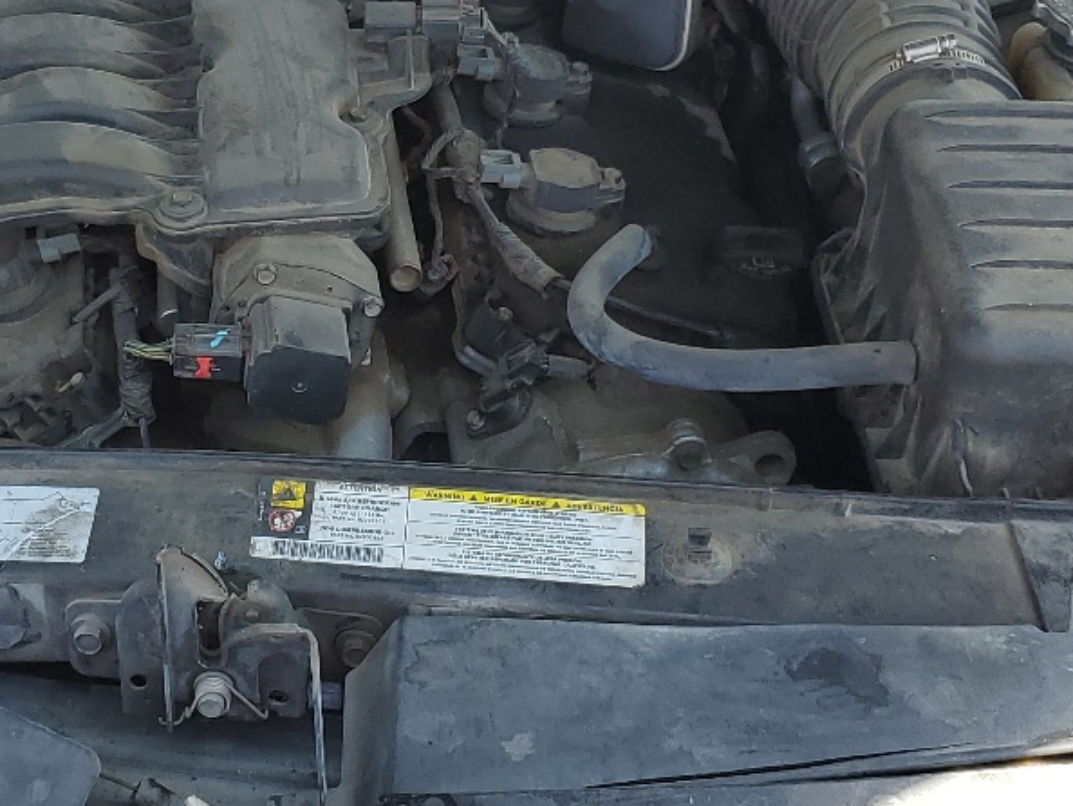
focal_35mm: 70
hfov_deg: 27.5
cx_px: 293
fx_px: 2171
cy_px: 206
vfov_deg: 20.9
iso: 50
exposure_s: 1/909
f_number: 1.5
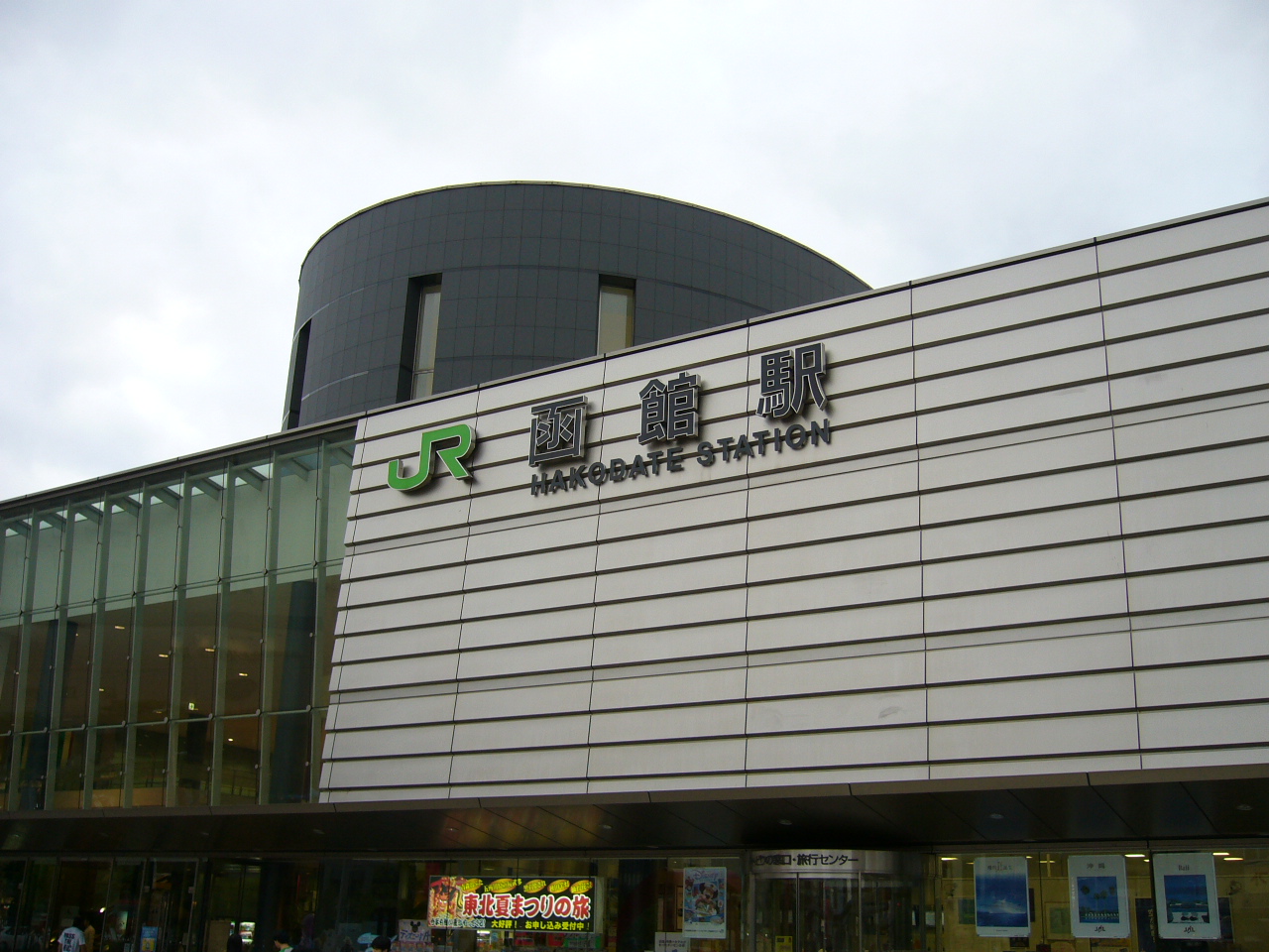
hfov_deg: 52.6
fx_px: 1283
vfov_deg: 40.7
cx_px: 634
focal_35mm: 35
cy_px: 476
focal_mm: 5.8
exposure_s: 1/60
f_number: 2.8
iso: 80
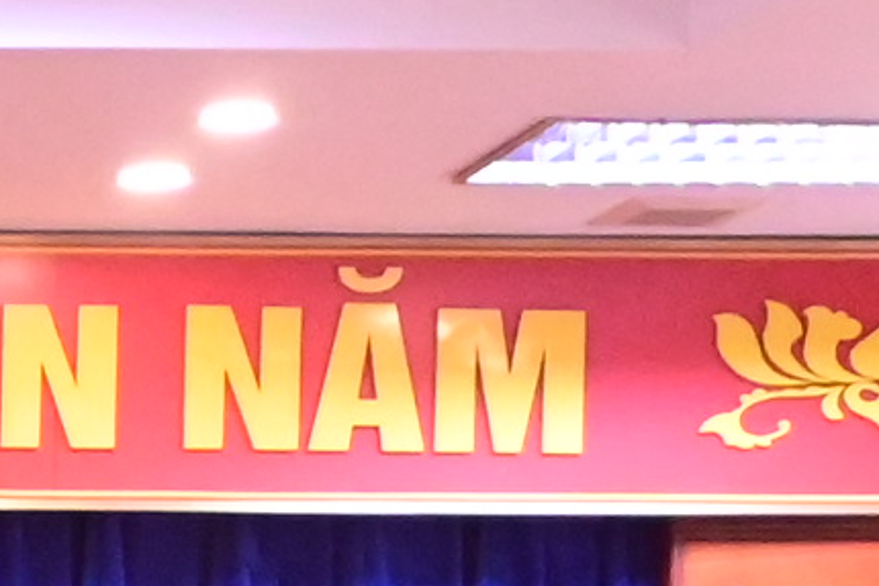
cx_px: -1846
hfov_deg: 6.9
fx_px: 6521
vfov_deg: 5.0
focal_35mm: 267
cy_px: 1537
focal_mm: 26
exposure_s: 1/200
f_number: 4
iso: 6400
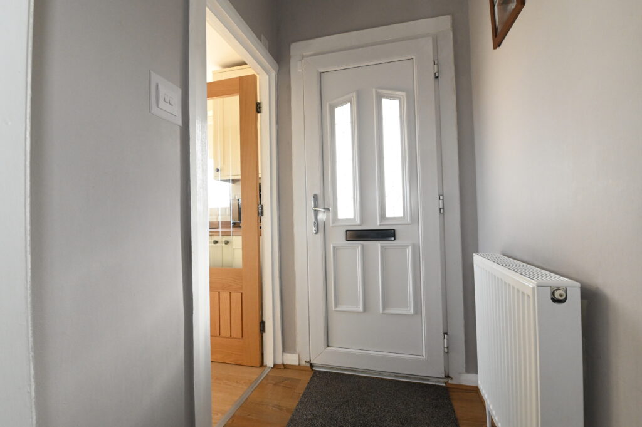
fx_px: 267
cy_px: 214
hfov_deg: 100.4
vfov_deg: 77.2
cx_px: 321
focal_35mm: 15
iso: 5000
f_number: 10
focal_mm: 15
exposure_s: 1/200
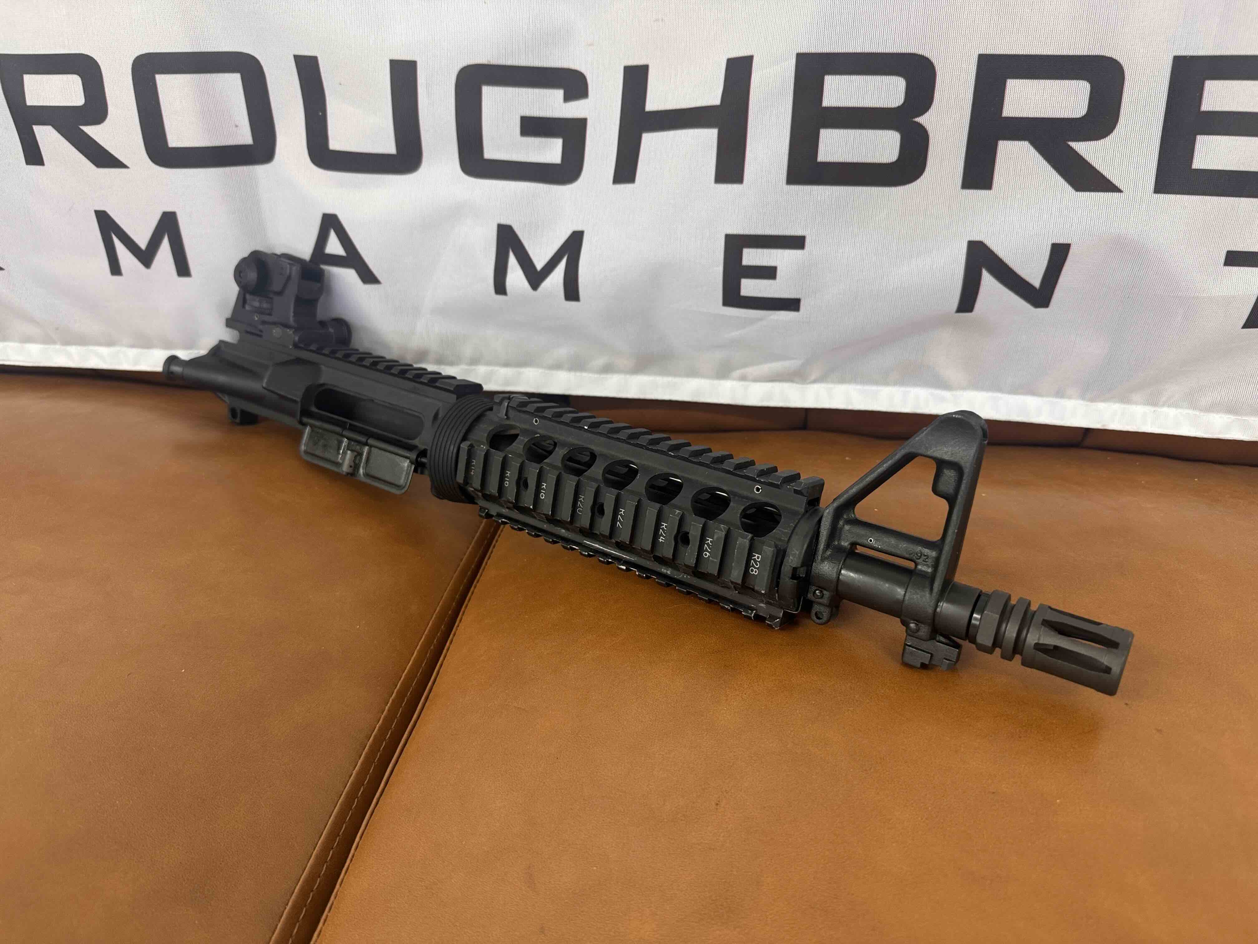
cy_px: 472
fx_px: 872
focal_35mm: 24
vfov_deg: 56.8
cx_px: 629
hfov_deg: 71.6
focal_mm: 6.76
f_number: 1.78
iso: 160
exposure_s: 1/60
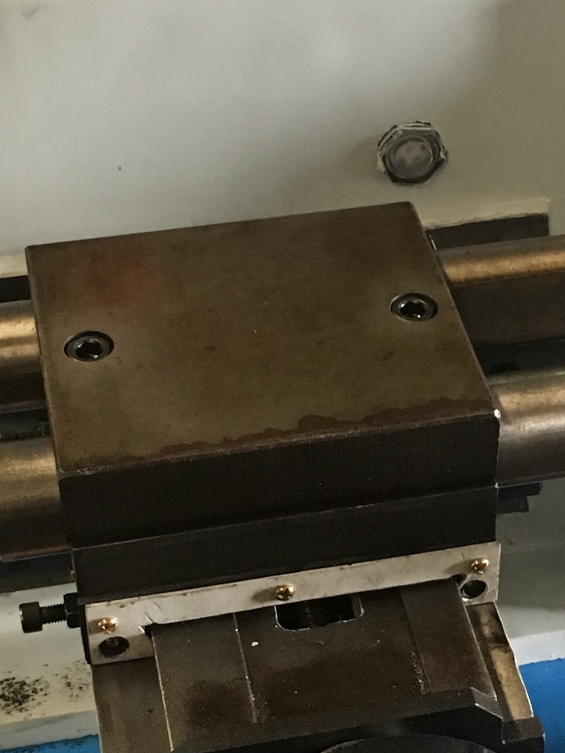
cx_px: 406
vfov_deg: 23.3
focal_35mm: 84
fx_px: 1828
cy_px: 421
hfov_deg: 17.5
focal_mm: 4.15
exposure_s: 1/17
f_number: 2.2
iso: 200
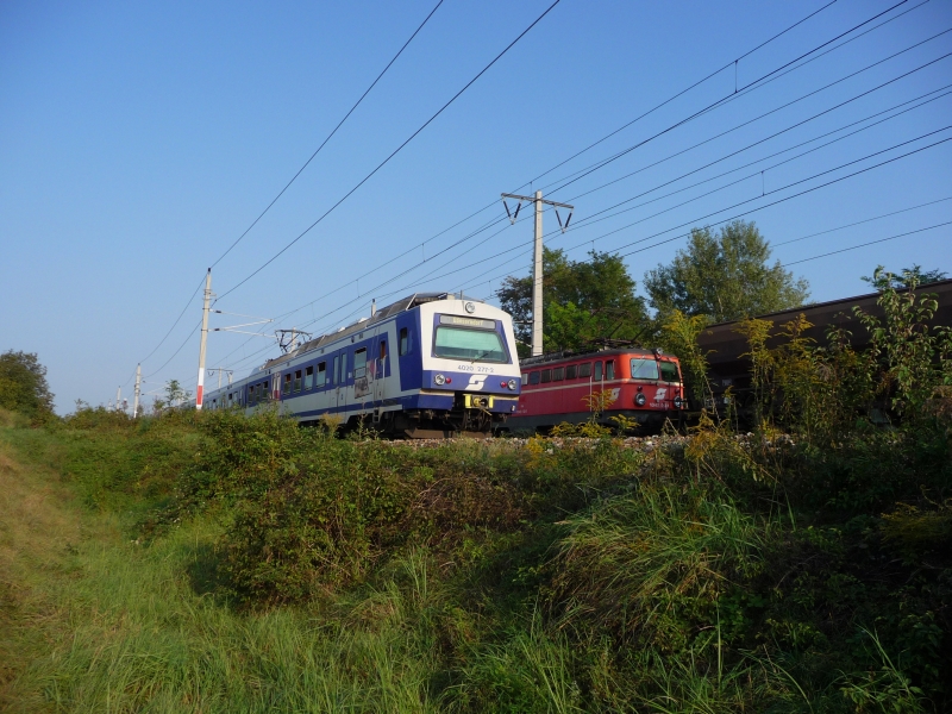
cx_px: 476
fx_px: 770
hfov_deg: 63.4
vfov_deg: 49.7
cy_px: 357
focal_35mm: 28
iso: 100
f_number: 3.3
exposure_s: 1/800
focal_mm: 4.7
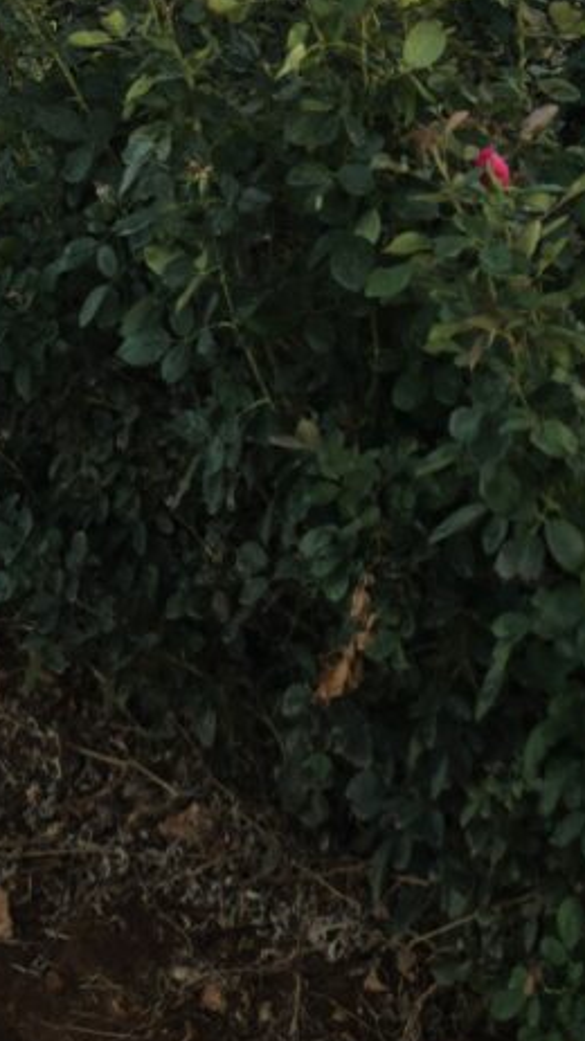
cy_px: -517
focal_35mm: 78
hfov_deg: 15.5
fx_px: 2154
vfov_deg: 22.4
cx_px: 248
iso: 20
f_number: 1.7
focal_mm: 6.3
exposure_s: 1/180
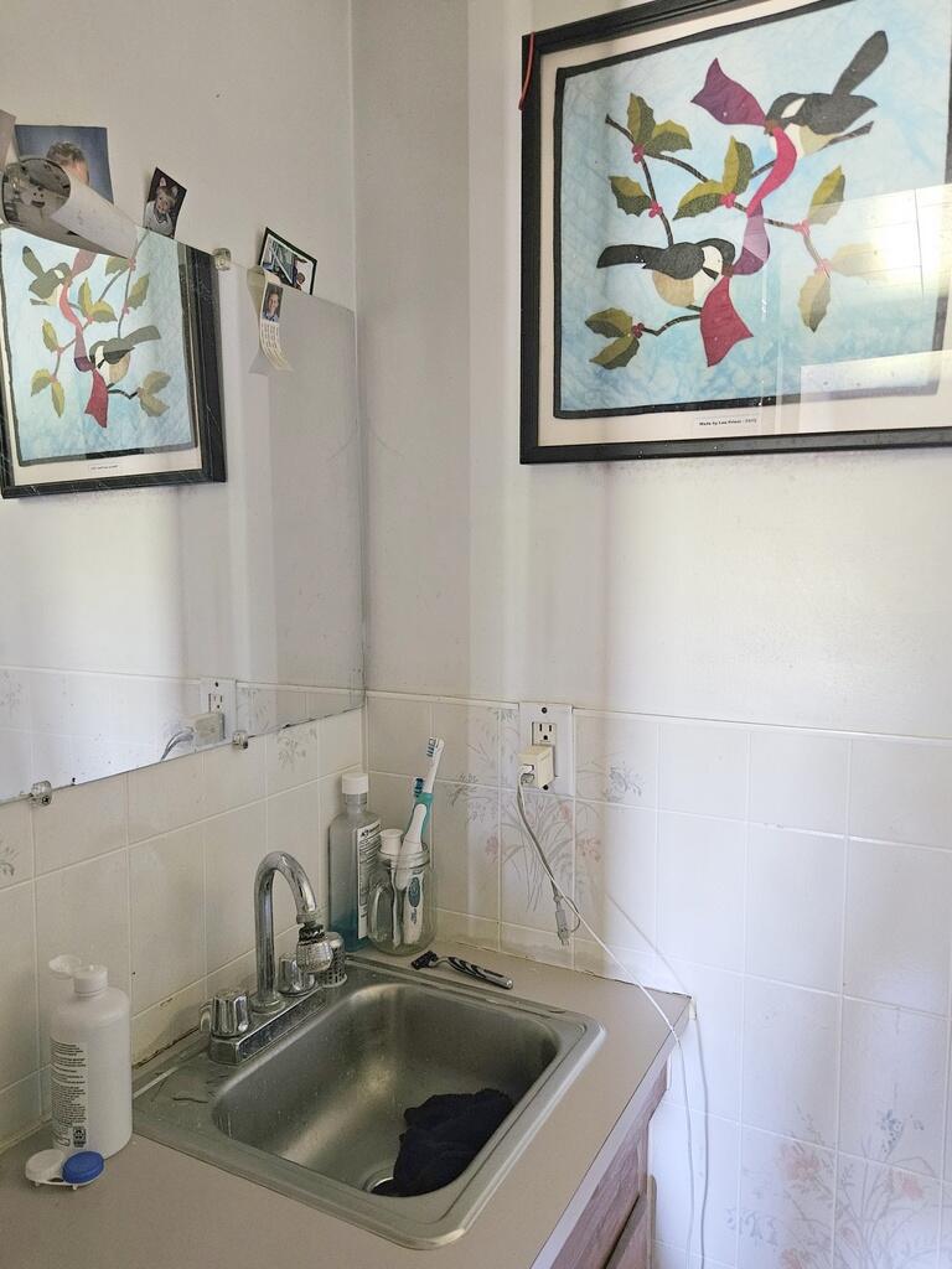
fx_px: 843
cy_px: 634
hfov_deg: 58.9
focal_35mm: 23
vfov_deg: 73.9
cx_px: 476
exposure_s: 1/24
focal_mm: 5.4
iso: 500
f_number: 1.8
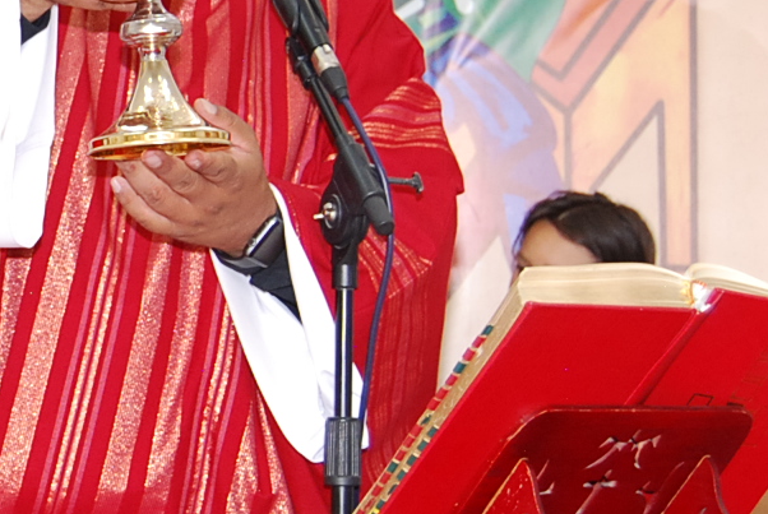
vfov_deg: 8.4
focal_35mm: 164
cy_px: 54
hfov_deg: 12.1
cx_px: -227
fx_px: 3503
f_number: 4.5
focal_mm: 34
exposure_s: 1/60
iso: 500
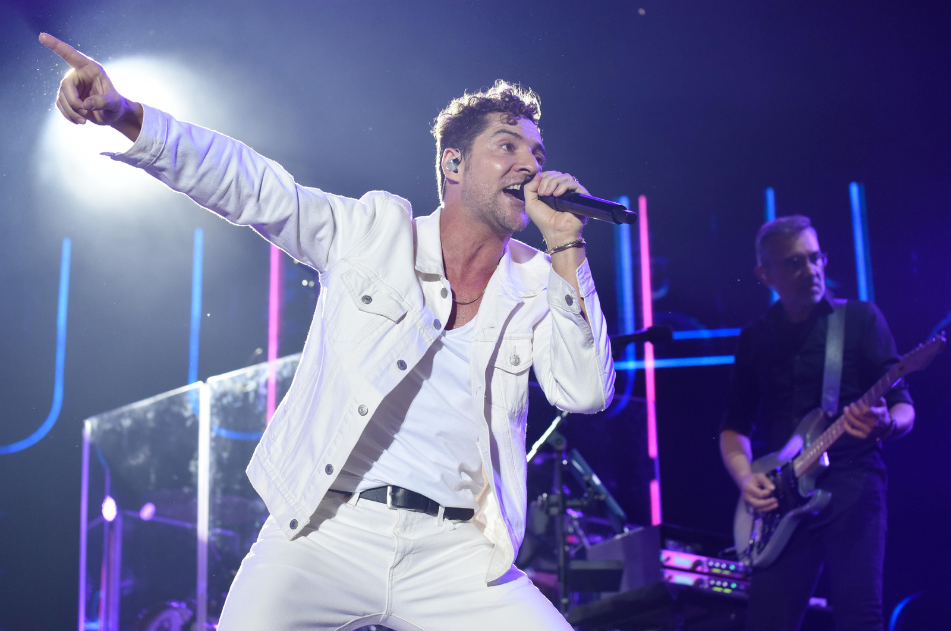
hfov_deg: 28.9
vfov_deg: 19.4
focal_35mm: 70
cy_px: 316
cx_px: 476
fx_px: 1846
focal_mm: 70
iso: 2000
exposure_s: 1/800
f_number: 4
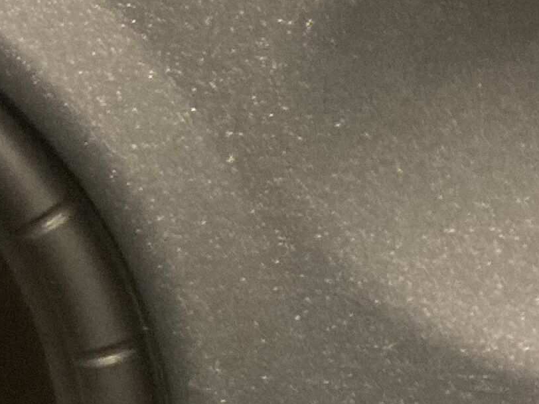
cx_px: -6
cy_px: 247
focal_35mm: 139
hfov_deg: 14.0
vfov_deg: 10.7
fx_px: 2164
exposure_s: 1/34
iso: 400
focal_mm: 3.99
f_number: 1.8
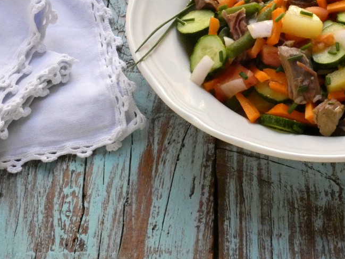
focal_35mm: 194
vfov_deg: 7.6
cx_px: 255
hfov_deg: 10.2
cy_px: 32
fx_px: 1934
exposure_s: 1/80
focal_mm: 18.8
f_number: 6.3
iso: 1250
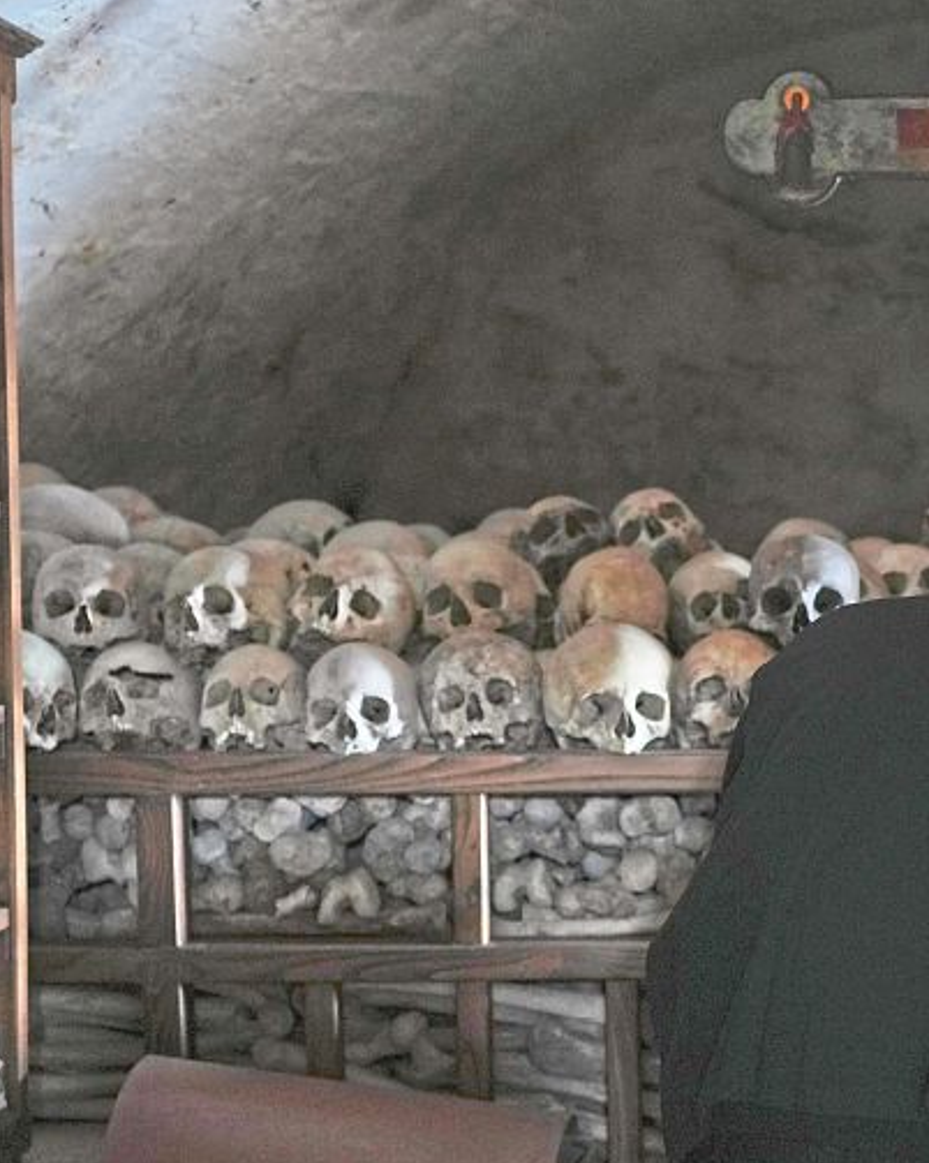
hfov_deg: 18.5
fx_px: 2786
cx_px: 887
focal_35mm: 81
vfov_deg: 23.5
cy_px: 768
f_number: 1.8
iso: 2500
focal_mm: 35
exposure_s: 1/25
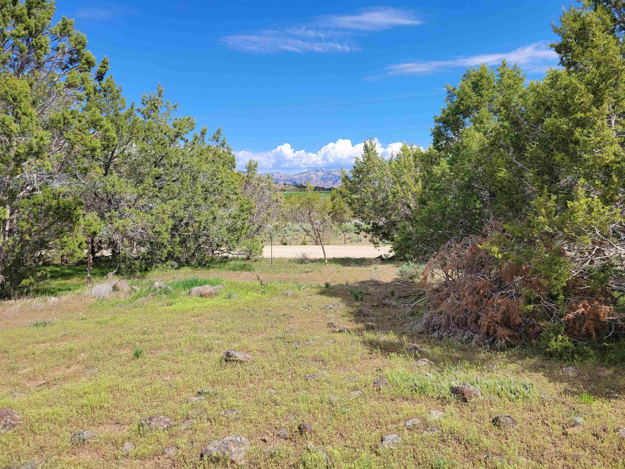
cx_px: 312
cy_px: 234
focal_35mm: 26
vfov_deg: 53.1
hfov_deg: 67.3
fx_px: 469
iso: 40
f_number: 1.8
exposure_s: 1/2277
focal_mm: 5.4
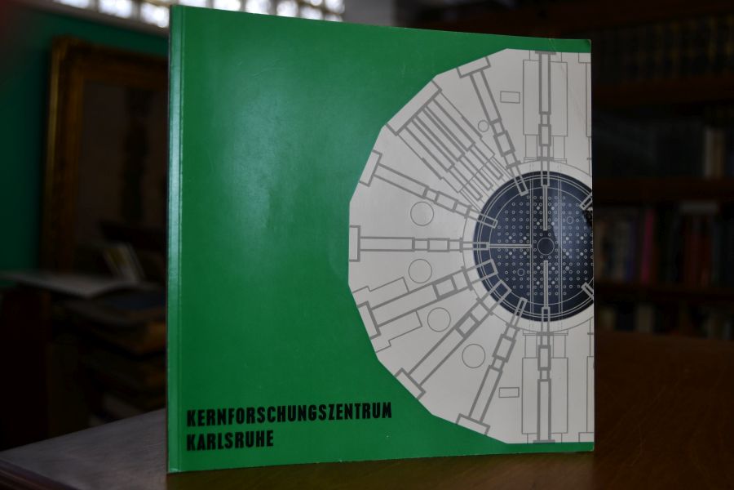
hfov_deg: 53.1
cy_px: 245
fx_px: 734
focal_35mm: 36
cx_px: 367
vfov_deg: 36.9
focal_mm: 24
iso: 500
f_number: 3.8
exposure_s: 1/250
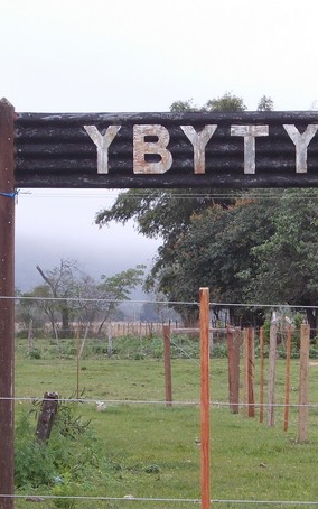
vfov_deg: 16.4
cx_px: 238
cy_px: 295
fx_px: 1760
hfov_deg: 10.3
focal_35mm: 127
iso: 80
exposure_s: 1/125
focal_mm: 10
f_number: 4.3
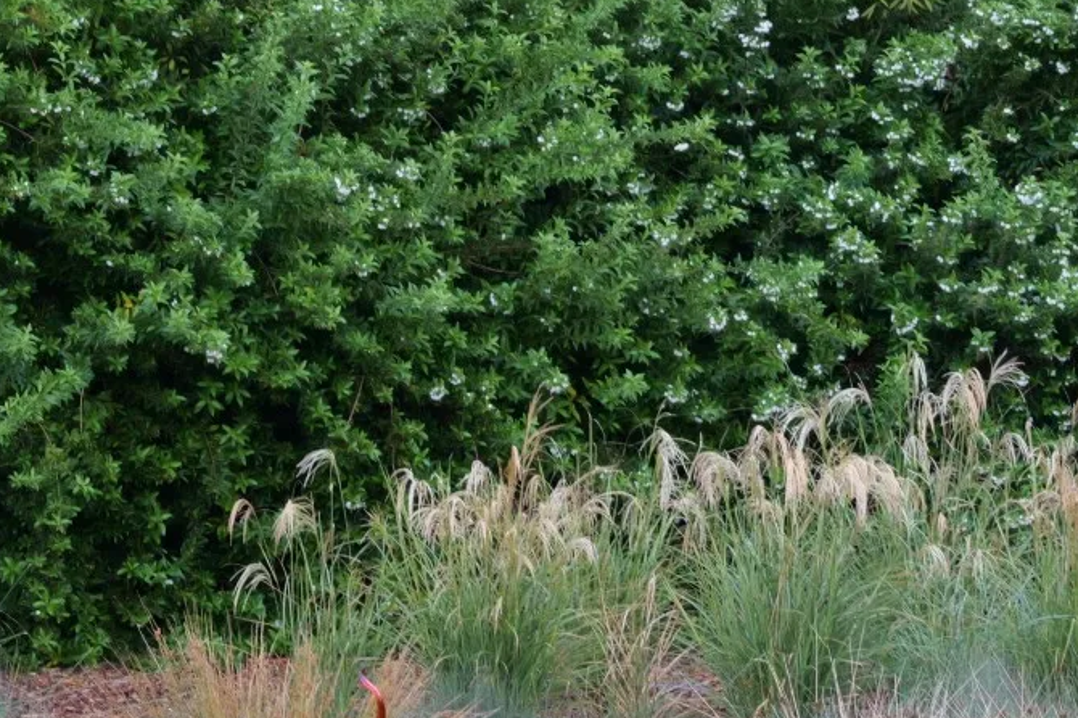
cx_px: 679
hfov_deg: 7.6
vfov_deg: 5.1
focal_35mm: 271
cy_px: 641
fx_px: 8111
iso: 2000
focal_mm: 112
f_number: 6
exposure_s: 1/125
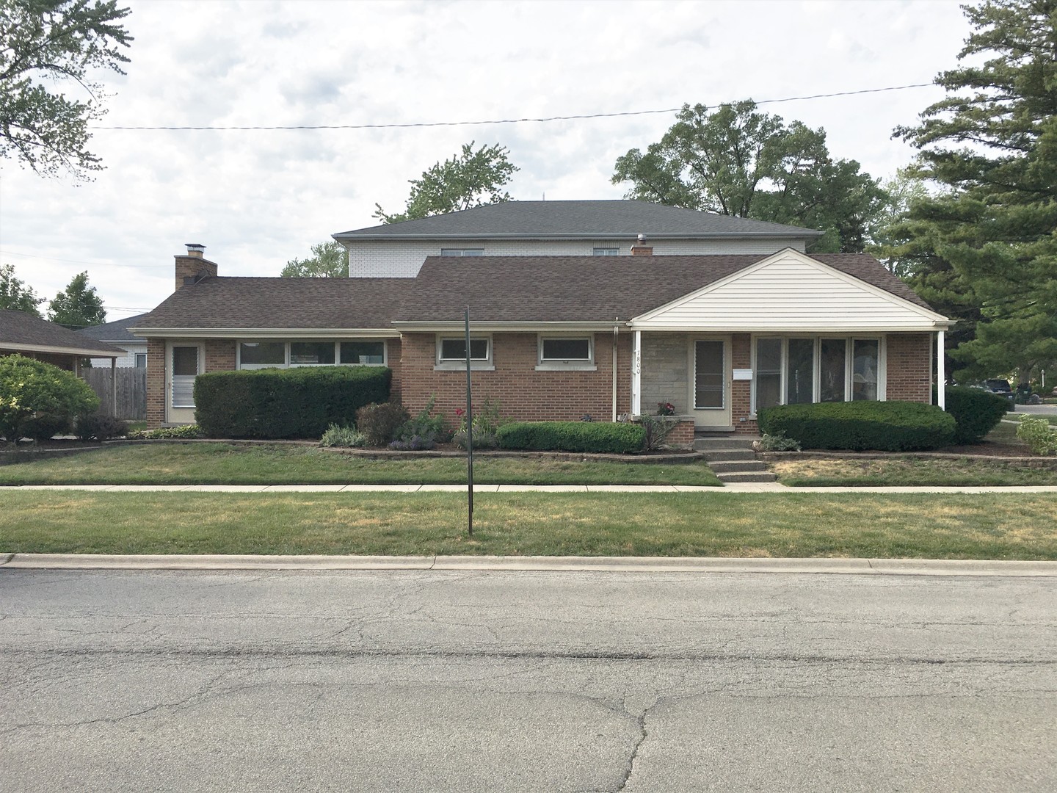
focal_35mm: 29
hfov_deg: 61.7
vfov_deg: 48.2
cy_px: 396
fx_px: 886
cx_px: 528
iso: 25
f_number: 2.2
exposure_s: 1/1040
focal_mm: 4.15
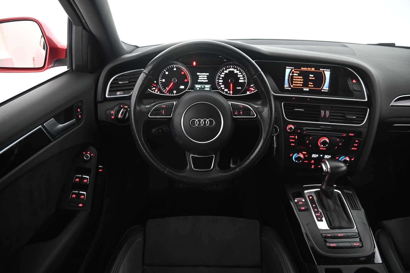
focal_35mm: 24
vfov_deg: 53.1
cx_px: 205
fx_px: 273
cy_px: 136
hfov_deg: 73.8
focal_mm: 24
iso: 2000
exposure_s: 1/20
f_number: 4
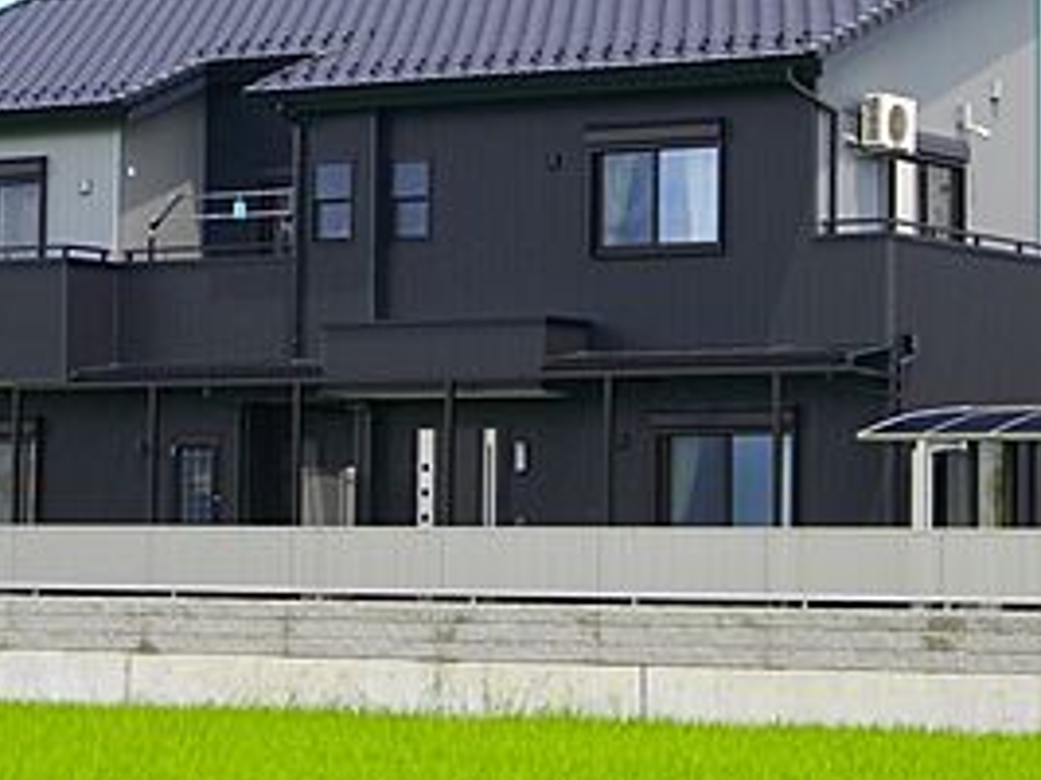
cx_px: 421
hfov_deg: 14.3
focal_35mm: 138
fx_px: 4148
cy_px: 242
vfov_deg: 10.7
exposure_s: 1/250
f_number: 5.2
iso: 100
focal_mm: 17.1
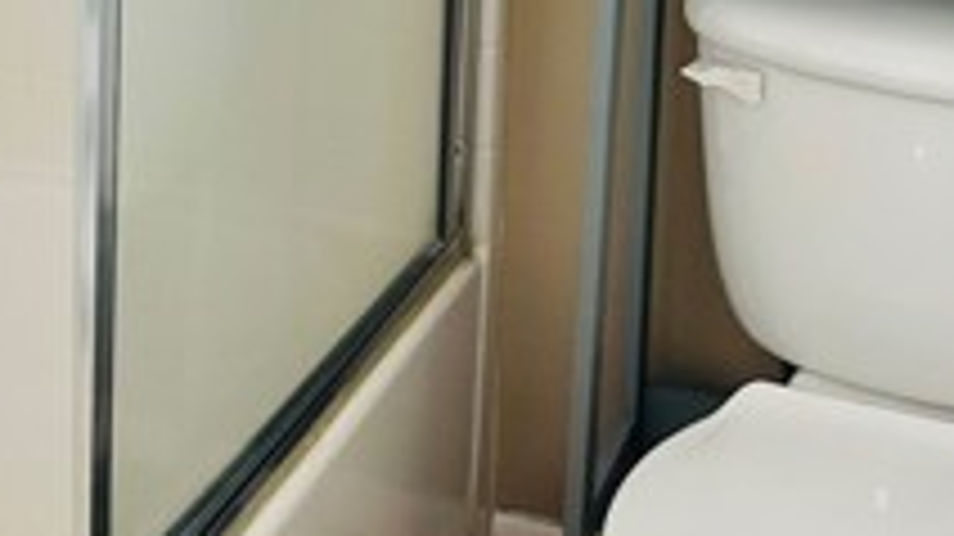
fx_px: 1997
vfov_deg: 14.3
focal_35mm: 79
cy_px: -261
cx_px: 508
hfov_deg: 26.9
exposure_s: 1/120
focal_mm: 6.86
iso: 200
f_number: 1.78
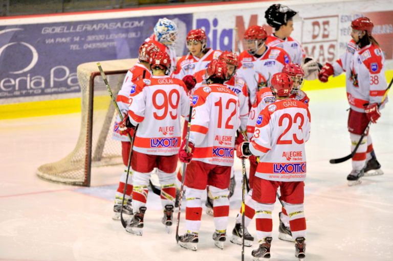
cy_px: 130
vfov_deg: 4.6
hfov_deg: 6.9
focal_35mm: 300
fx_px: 3273
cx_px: 196
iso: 1600
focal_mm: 300
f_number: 2.8
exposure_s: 1/800
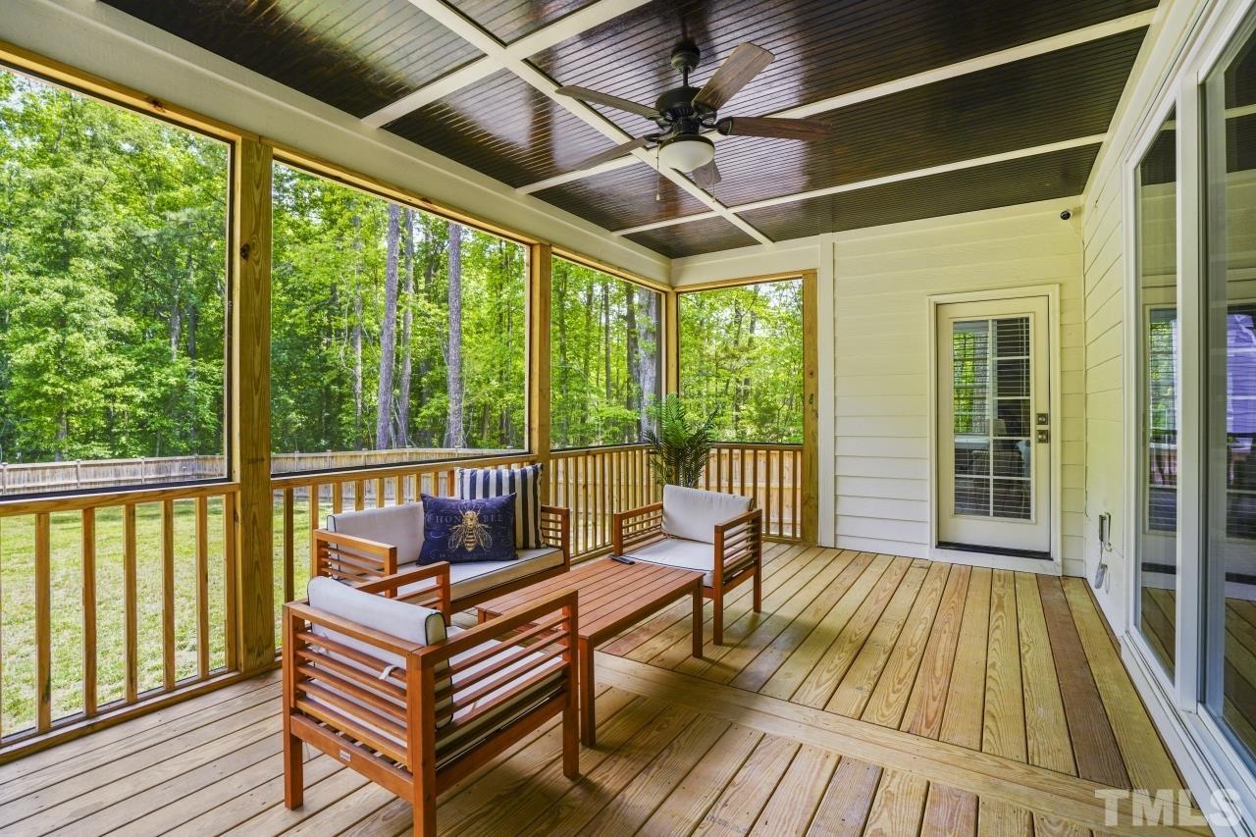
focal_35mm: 16
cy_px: 418
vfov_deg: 73.7
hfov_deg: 96.7
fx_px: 558
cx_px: 628
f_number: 9
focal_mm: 16
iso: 250
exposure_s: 1/30
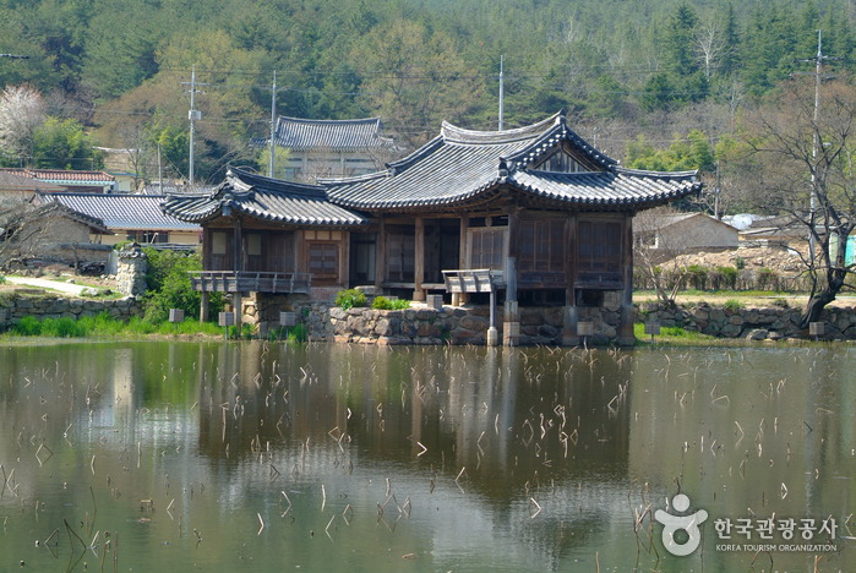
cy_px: 286
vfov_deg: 13.9
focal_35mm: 99
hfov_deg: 20.6
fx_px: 2357
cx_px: 428
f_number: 9.5
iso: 100
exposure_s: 1/45
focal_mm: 66
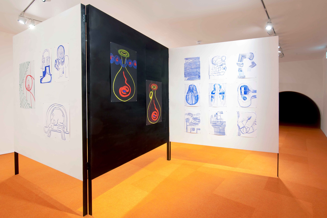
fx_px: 164
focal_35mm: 18
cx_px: 164
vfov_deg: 67.4
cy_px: 109
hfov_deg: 90.0
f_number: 11
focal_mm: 18
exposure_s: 4
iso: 125
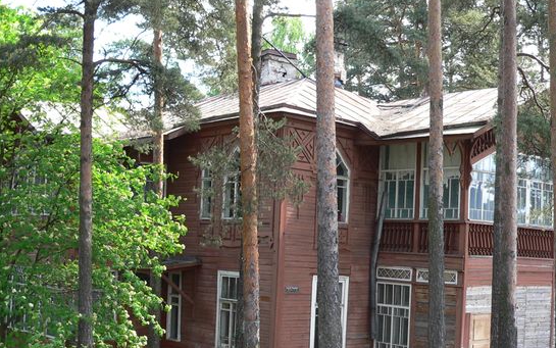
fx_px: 849
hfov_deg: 36.3
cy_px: 248
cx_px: 293
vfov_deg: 23.0
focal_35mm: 56
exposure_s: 1/60
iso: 80
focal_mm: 6
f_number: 2.8
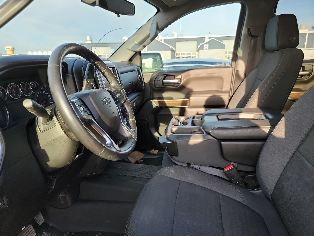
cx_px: 157
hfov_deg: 71.6
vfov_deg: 56.8
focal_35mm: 24
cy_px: 118
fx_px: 218
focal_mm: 6.7
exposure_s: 1/119
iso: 75
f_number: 1.8
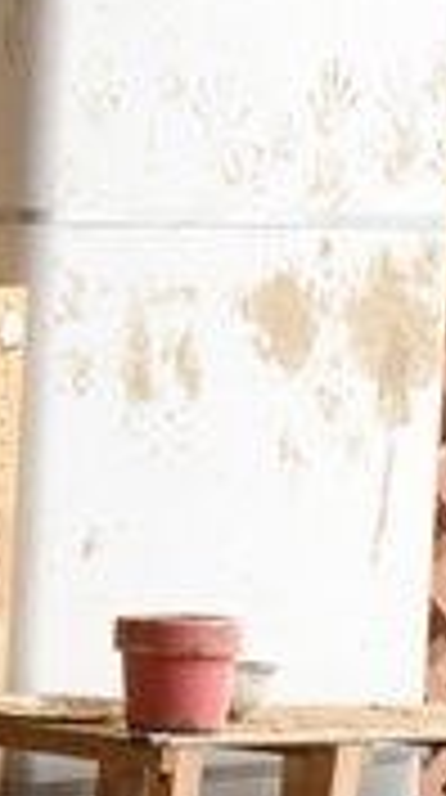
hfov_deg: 4.8
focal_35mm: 237
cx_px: -937
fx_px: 5004
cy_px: 881
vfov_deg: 9.0
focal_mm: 50
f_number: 4.5
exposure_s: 1/160
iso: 800
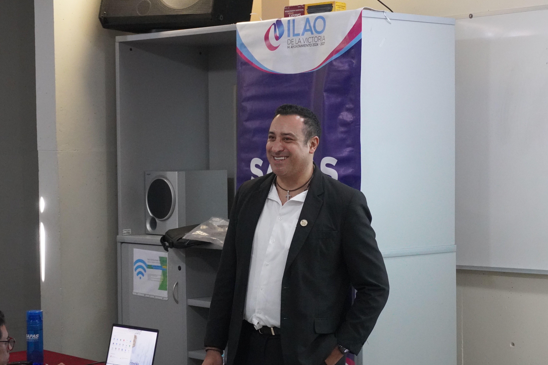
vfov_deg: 15.4
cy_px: 190
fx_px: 1355
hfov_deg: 22.9
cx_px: 305
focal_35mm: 89
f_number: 5.6
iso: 6400
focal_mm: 50
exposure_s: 1/60
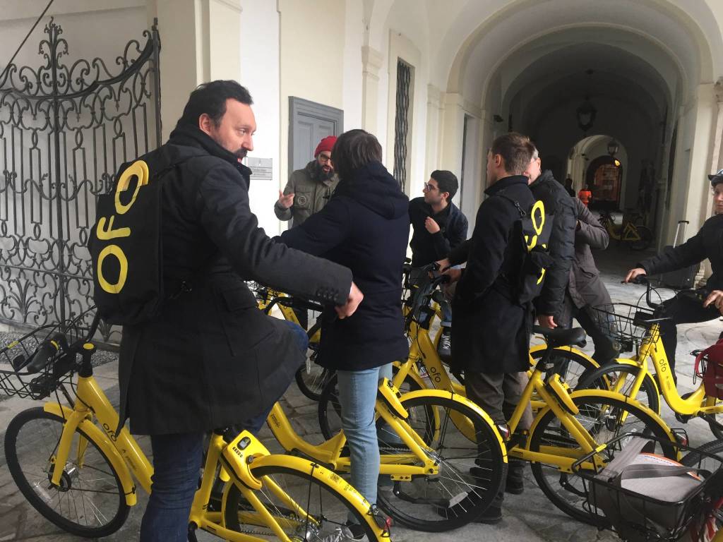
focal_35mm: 29
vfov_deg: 48.2
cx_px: 362
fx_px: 606
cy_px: 271
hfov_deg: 61.7
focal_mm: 4.15
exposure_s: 1/33
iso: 50
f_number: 2.2
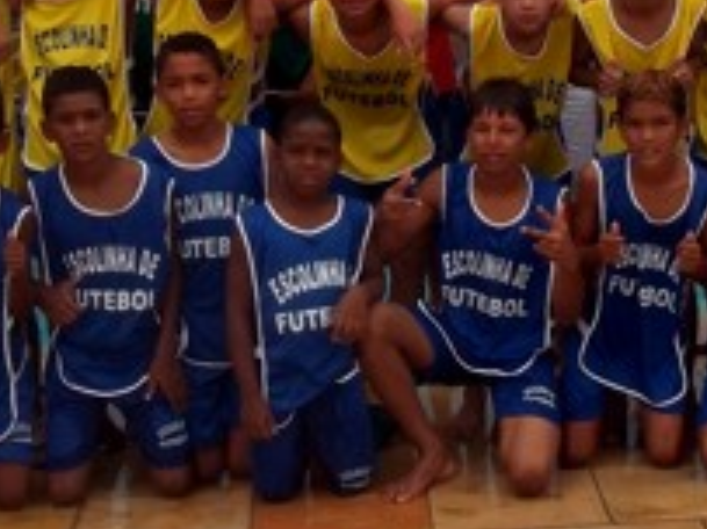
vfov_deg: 14.5
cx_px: 550
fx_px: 2062
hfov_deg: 19.3
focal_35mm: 101
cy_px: 80
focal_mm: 5.7
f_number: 5.5
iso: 80
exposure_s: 1/400
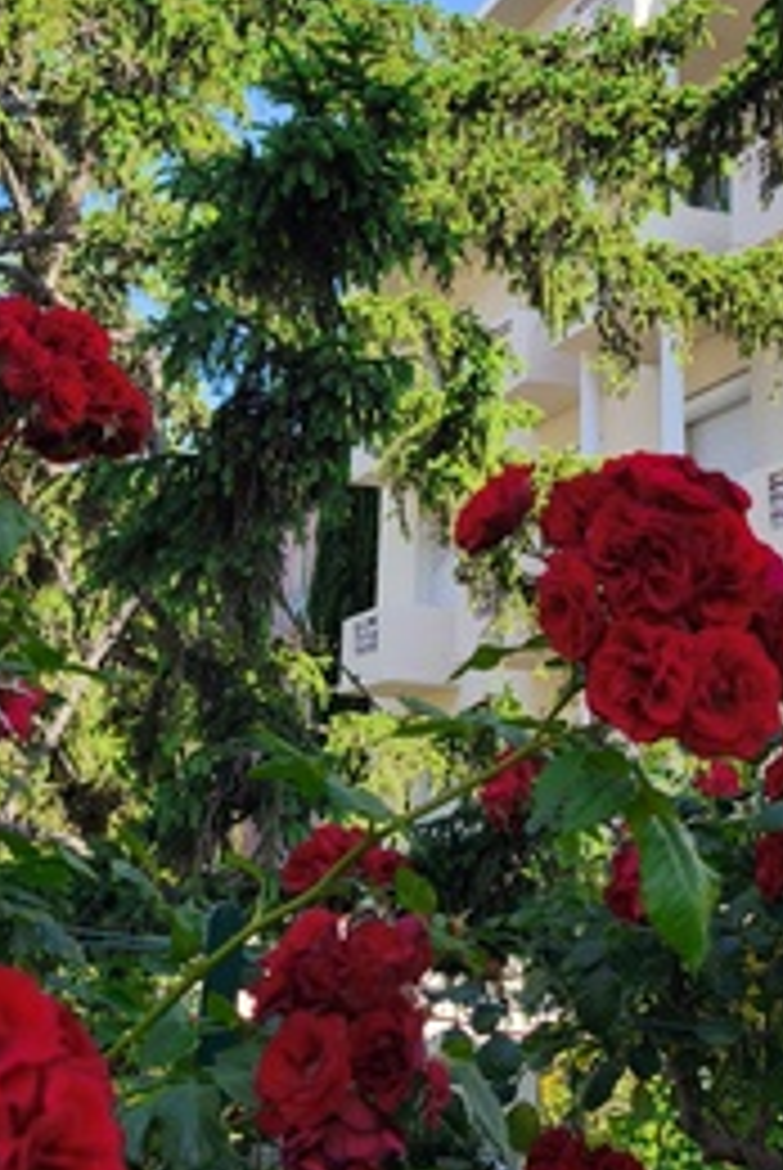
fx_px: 1594
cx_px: 423
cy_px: 340
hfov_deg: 27.6
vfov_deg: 39.5
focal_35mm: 49
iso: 100
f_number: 1.6
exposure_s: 1/3064
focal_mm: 6.57
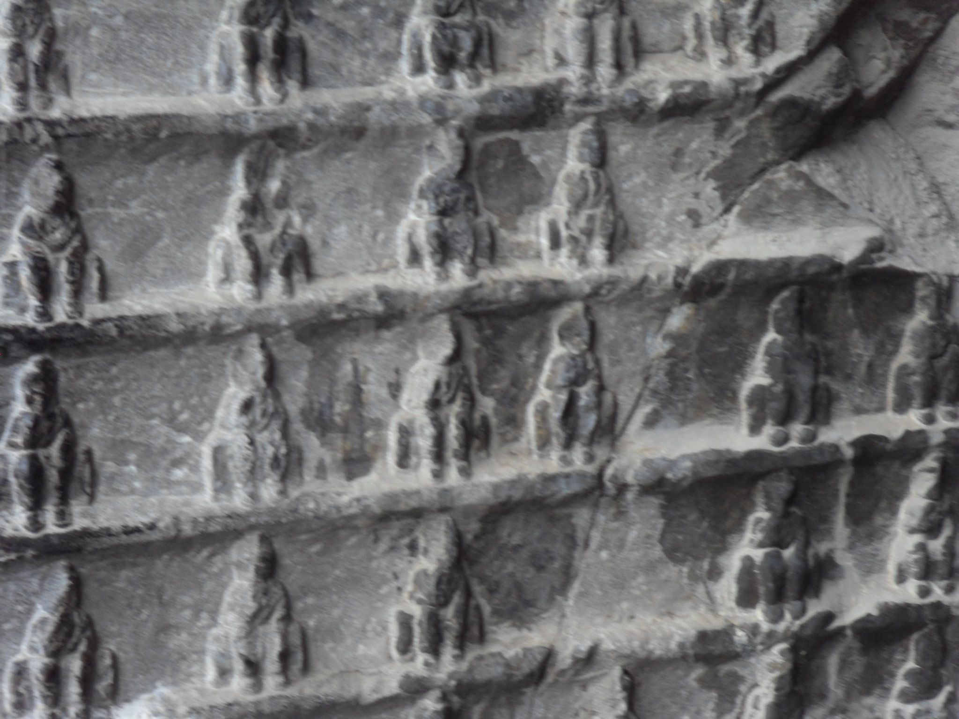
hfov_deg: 16.8
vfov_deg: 12.7
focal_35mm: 117
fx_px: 3241
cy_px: 360
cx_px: 480
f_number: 4.5
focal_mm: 19.8
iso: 200
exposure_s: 1/30
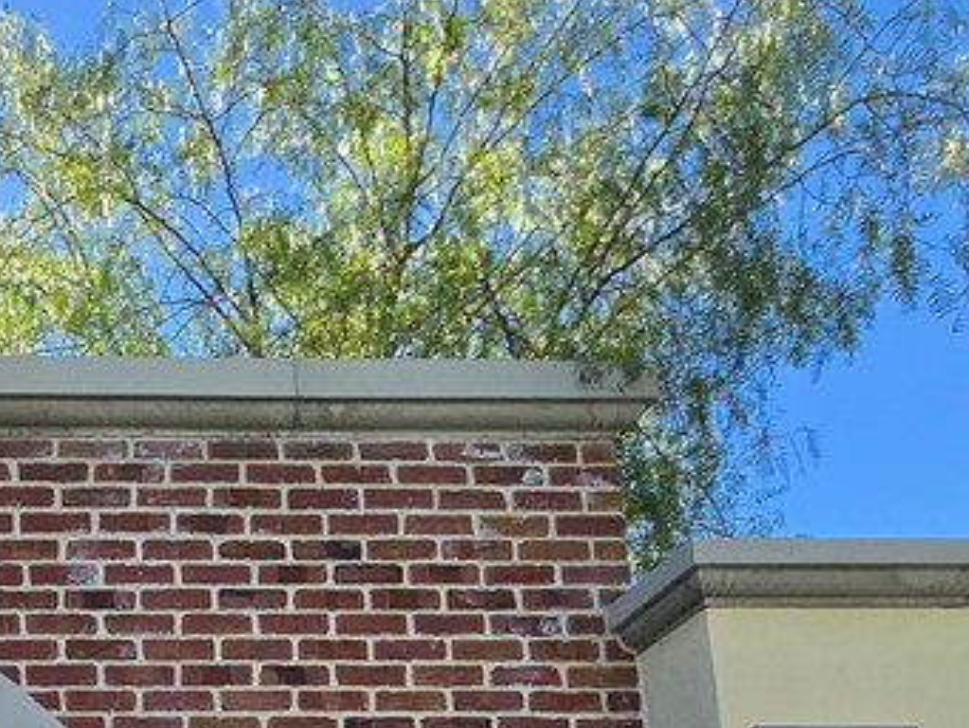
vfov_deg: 27.3
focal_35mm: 39
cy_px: 1055
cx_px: -168
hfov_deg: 37.4
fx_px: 1092
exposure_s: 1/970
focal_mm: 2.2
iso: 50
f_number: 2.2
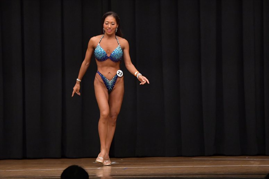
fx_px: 1680
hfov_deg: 9.2
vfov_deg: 6.1
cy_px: 90
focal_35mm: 225
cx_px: 134
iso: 6400
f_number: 5.6
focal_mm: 150
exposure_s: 1/400
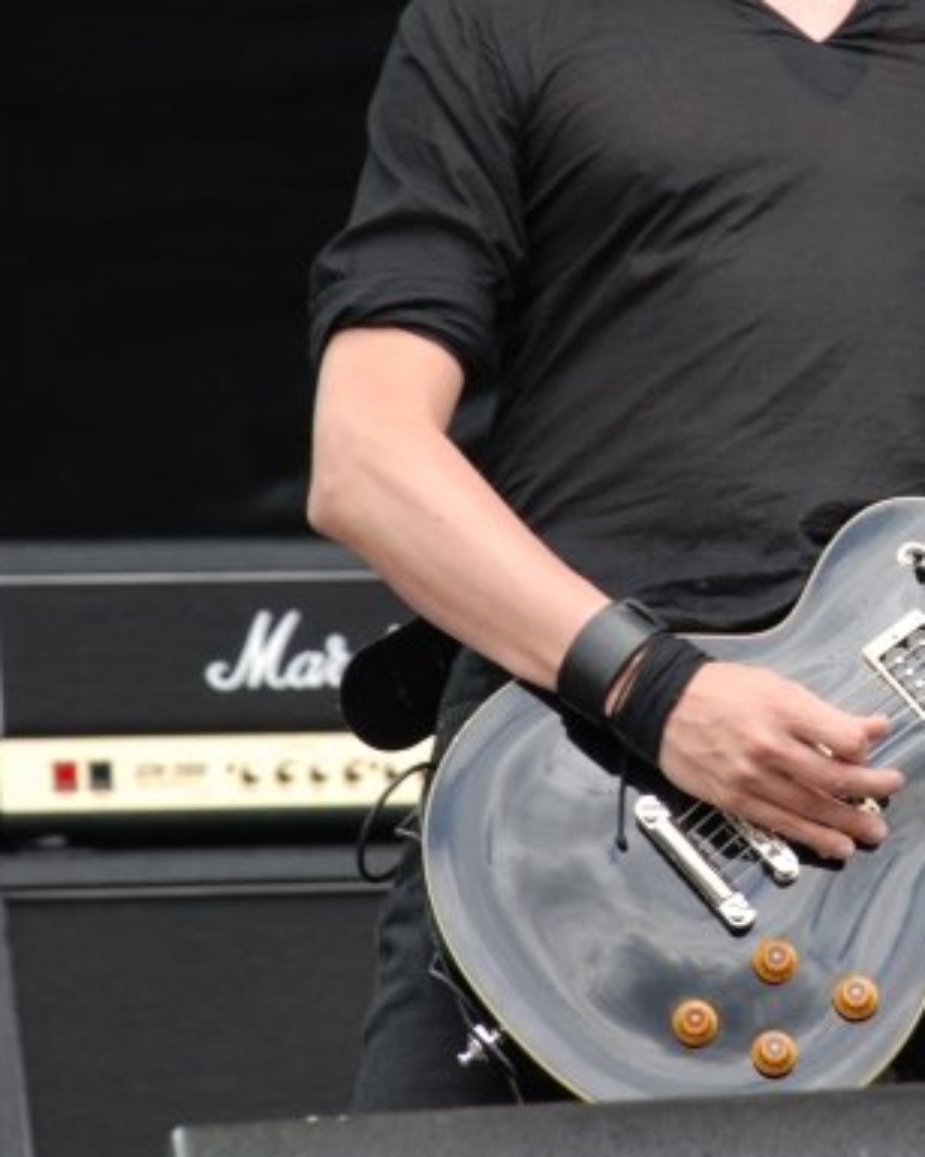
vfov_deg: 5.0
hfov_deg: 4.0
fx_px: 13144
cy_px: 343
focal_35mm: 384
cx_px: 759
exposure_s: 1/160
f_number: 5.6
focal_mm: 135
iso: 200
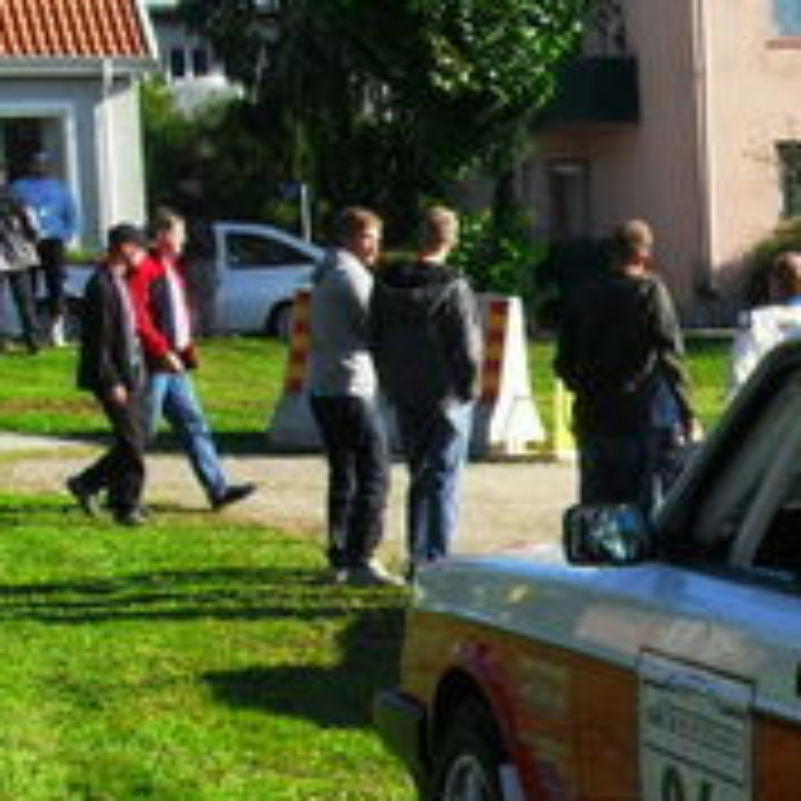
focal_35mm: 111
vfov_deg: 15.4
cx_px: 1354
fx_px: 2906
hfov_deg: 14.2
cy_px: 792
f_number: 8.4
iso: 100
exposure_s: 1/180
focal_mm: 6.3
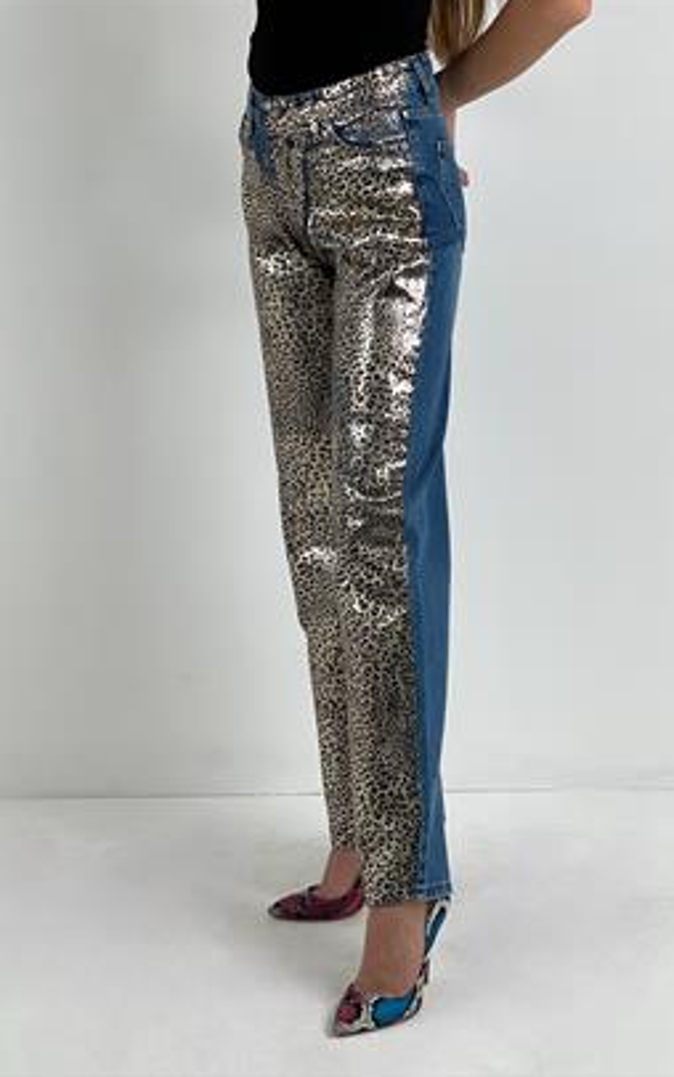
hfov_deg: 15.7
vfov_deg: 24.9
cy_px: 537
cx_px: 305
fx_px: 2438
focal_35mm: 83
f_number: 2.8
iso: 50
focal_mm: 9
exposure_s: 1/100
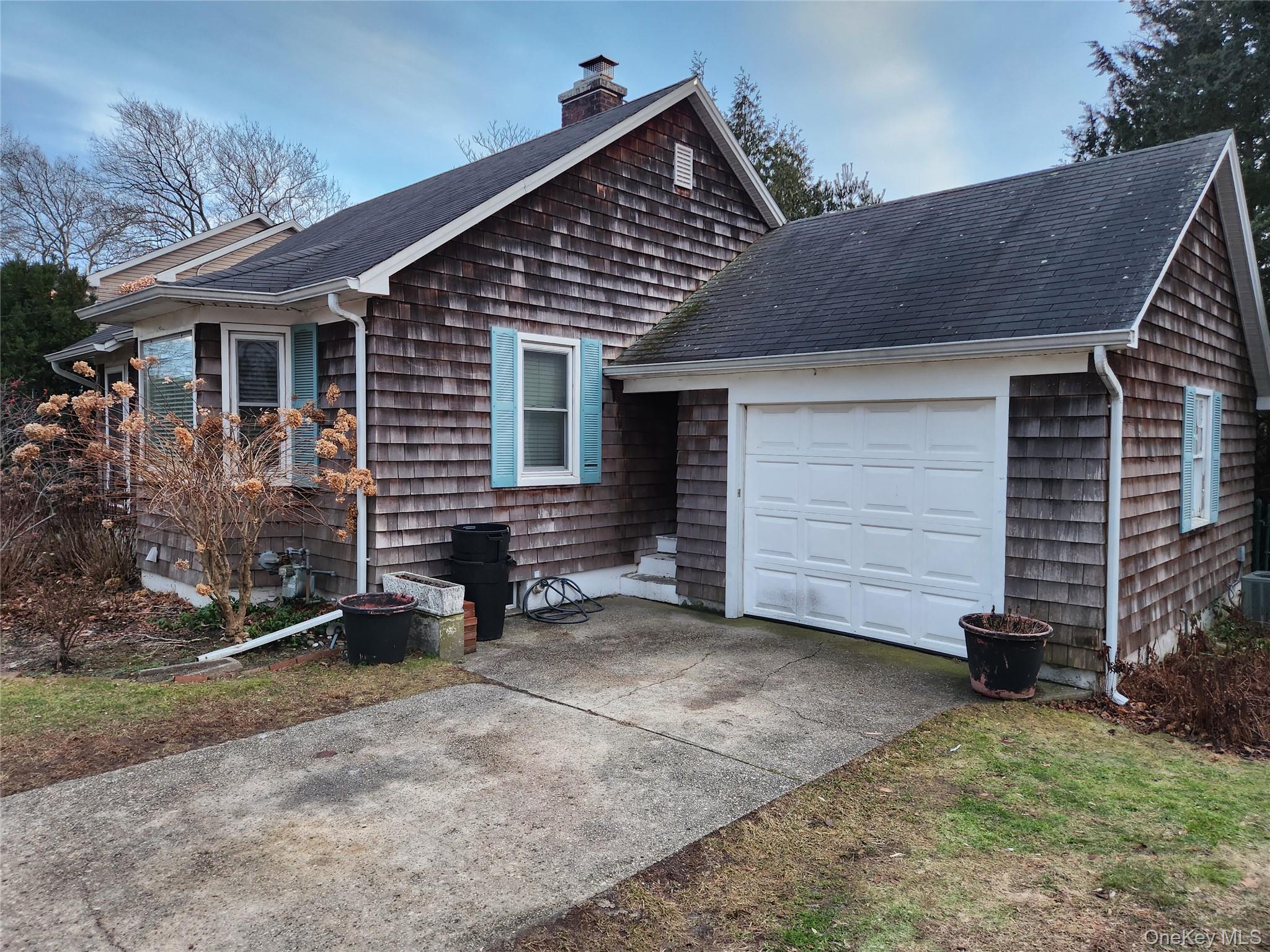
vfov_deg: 58.9
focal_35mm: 23
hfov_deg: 73.9
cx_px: 635
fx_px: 844
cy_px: 476
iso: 125
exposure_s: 1/180
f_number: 1.8
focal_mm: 5.4
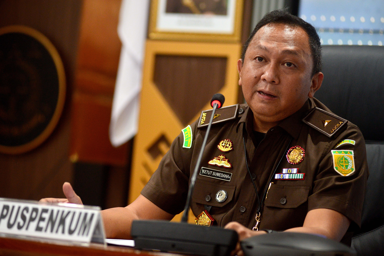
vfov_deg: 9.5
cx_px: 192
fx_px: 1547
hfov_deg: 14.1
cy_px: 128
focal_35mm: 145
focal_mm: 145
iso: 1600
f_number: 3.5
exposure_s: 1/125
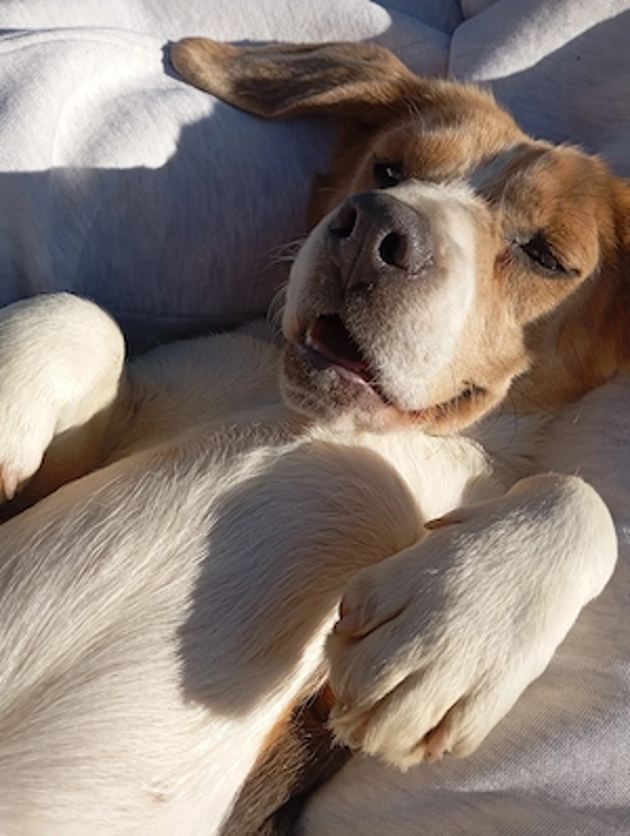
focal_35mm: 28
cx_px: 315
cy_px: 418
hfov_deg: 49.9
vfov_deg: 63.4
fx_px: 677
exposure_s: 1/749
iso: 100
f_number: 1.8
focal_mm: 4.27
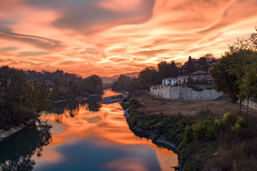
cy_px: 86
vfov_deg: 47.9
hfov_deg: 67.4
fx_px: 193
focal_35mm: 27
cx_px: 128
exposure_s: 1.3
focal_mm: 18
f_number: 8
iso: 100
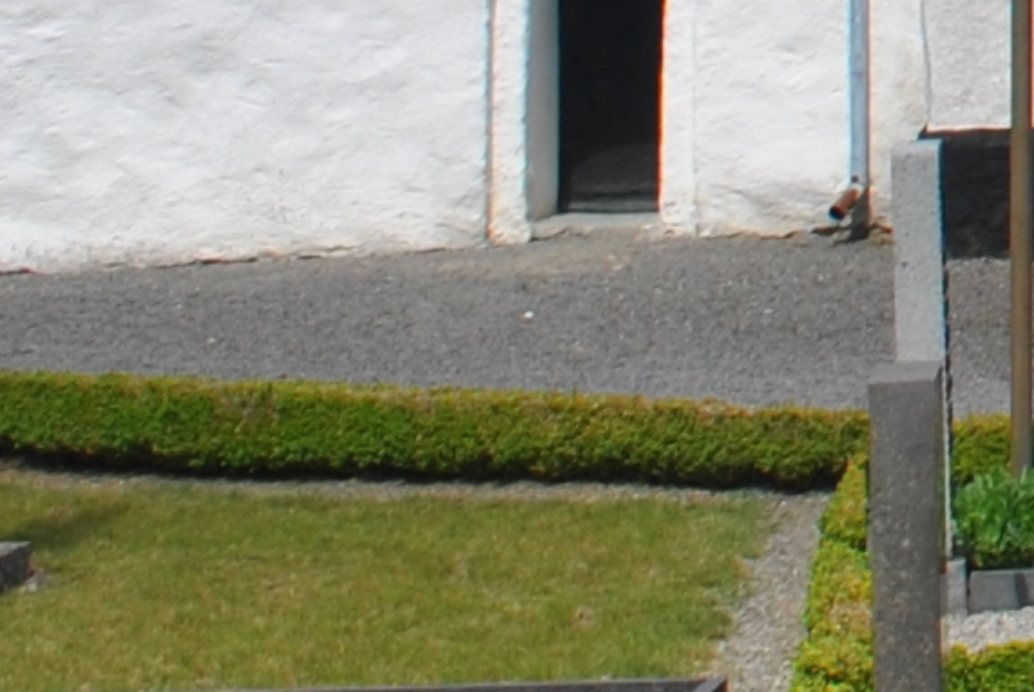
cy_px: -1116
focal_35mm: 183
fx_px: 5261
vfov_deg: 7.0
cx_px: 2441
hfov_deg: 9.9
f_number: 8
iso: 100
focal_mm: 18
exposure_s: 1/250
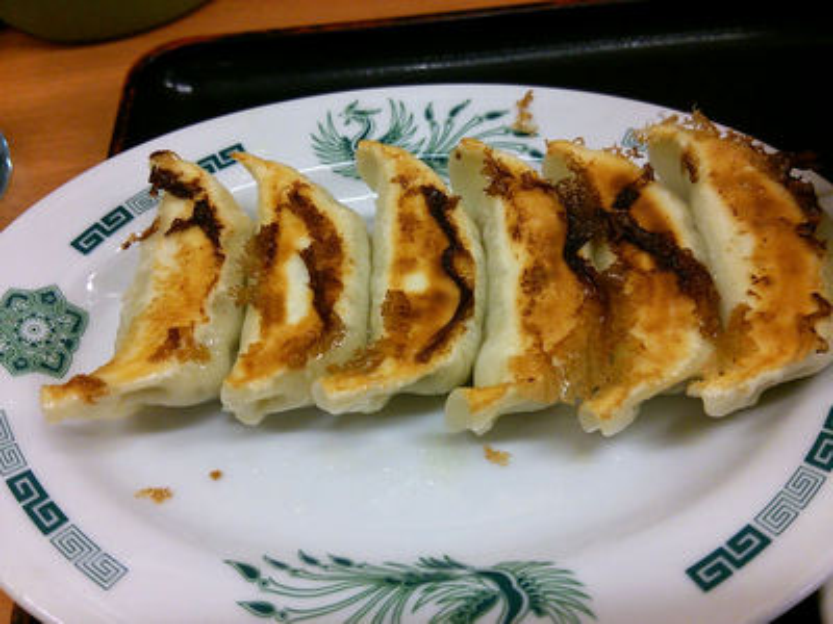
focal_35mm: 30
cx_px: 416
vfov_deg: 46.8
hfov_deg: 60.0
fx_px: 722
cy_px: 312
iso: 100
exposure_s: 1/100
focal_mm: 4.06
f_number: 1.94
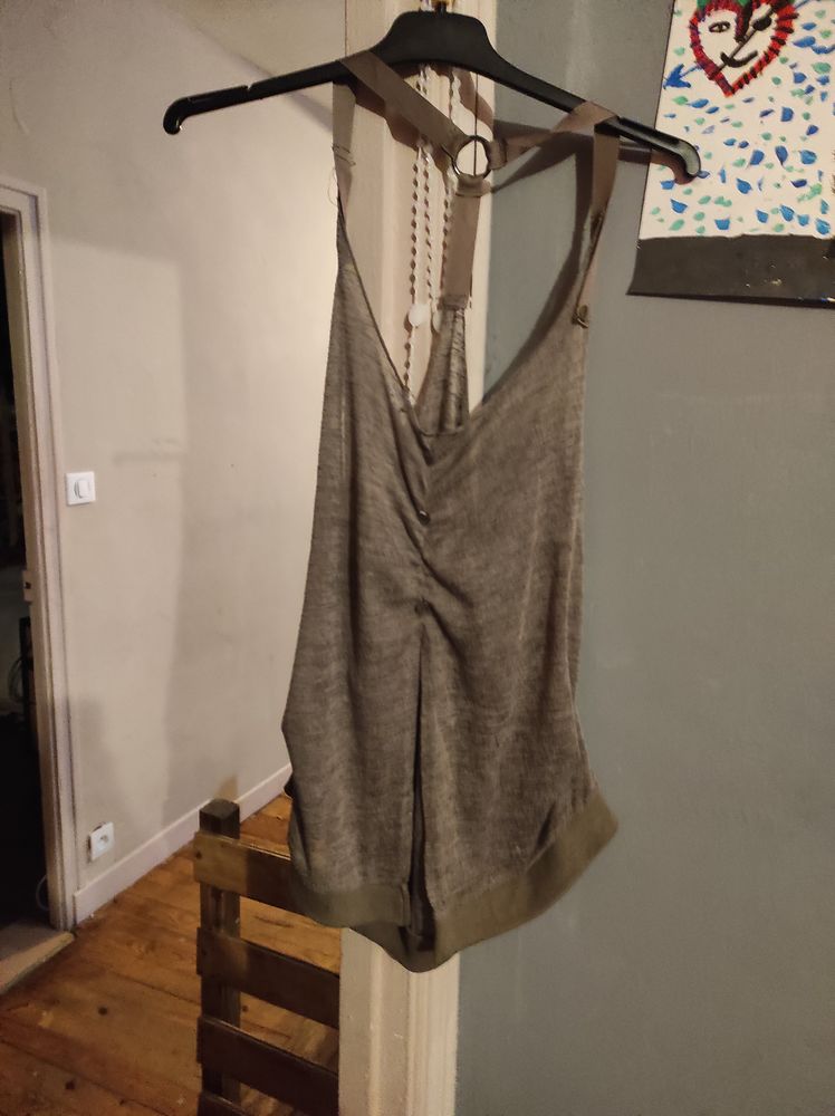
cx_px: 418
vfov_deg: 69.4
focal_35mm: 25
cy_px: 558
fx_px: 805
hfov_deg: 54.8
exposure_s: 1/20
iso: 3482
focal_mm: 5.43
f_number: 1.89
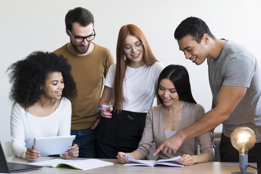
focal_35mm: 85
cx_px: 130
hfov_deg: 23.9
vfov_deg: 16.1
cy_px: 87
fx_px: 616
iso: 400
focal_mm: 85
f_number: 3.2
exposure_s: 1/160
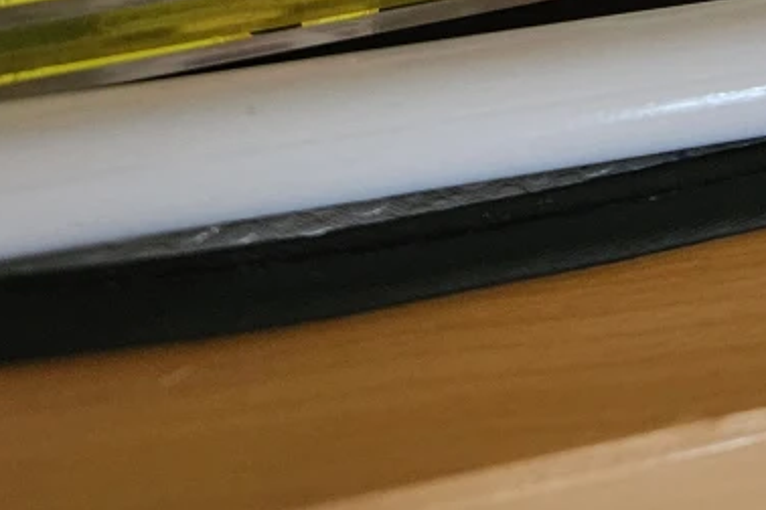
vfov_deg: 14.3
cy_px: -575
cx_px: 646
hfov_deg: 26.0
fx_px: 1617
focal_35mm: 76
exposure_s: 1/30
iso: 640
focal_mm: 5.4
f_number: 1.8
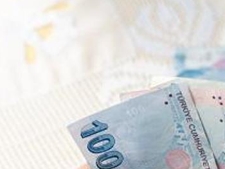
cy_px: 177
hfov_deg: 14.6
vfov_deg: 11.0
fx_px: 865
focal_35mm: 133
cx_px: 230
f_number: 4.5
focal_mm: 57
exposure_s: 1/125
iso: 250
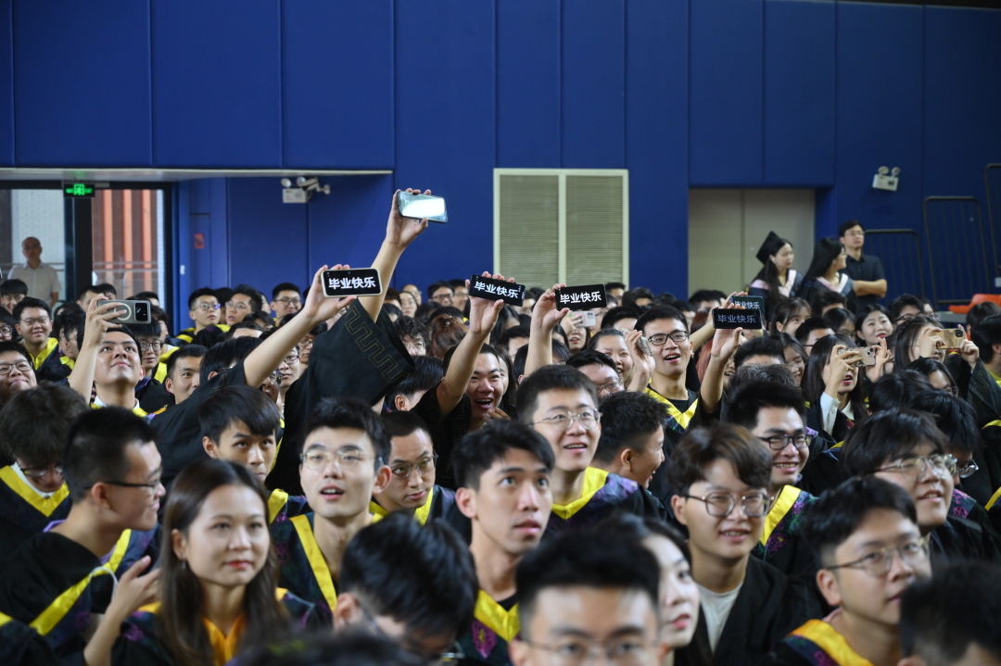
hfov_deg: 28.9
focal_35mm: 70
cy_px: 333
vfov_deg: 19.4
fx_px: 1945
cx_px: 500
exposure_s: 1/160
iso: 1000
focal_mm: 70
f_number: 4
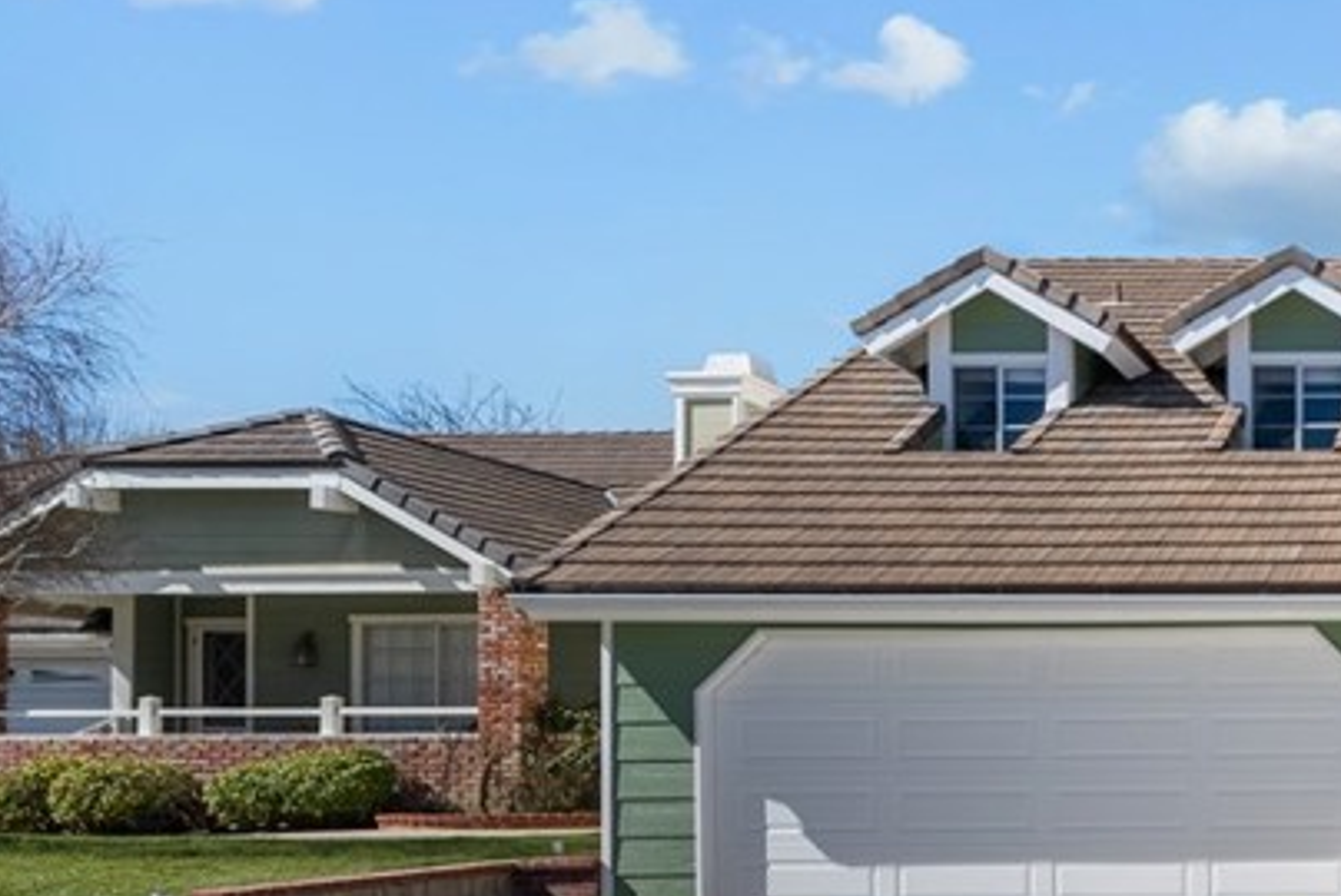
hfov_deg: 38.7
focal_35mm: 38
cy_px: 738
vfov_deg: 33.9
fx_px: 1416
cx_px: 1573
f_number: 9
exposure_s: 1/320
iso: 125
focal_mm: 15
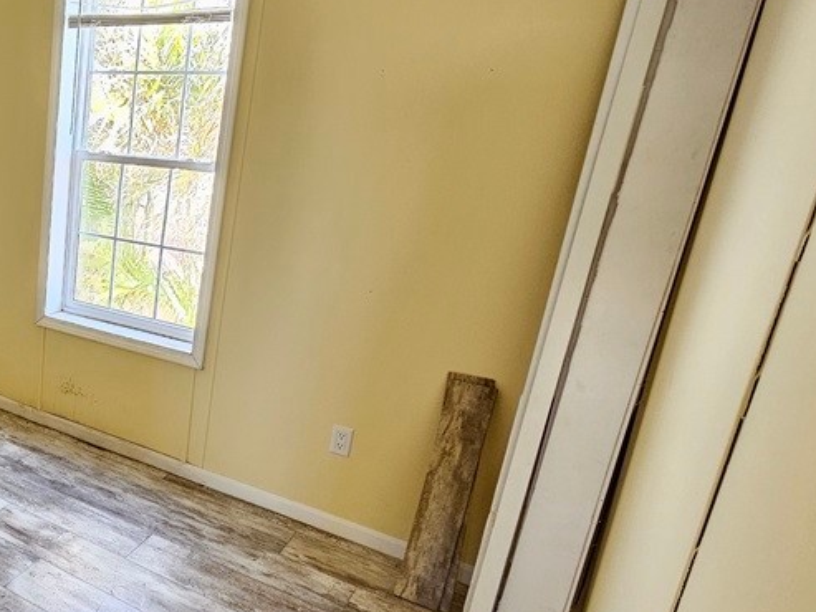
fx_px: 637
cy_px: 318
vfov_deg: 51.4
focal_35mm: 27
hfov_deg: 52.9
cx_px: 15
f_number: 2.2
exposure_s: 1/60
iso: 200
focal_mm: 2.2
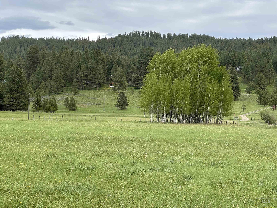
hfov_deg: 25.3
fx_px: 616
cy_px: 104
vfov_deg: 19.1
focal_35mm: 77
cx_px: 138
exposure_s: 1/419
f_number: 2.8
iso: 32
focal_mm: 9
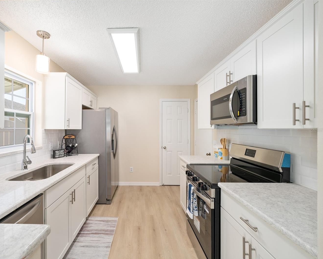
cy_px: 130
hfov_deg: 89.0
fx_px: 163
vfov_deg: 77.0
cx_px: 137
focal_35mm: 17
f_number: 8
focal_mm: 15
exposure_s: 1/30
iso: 400
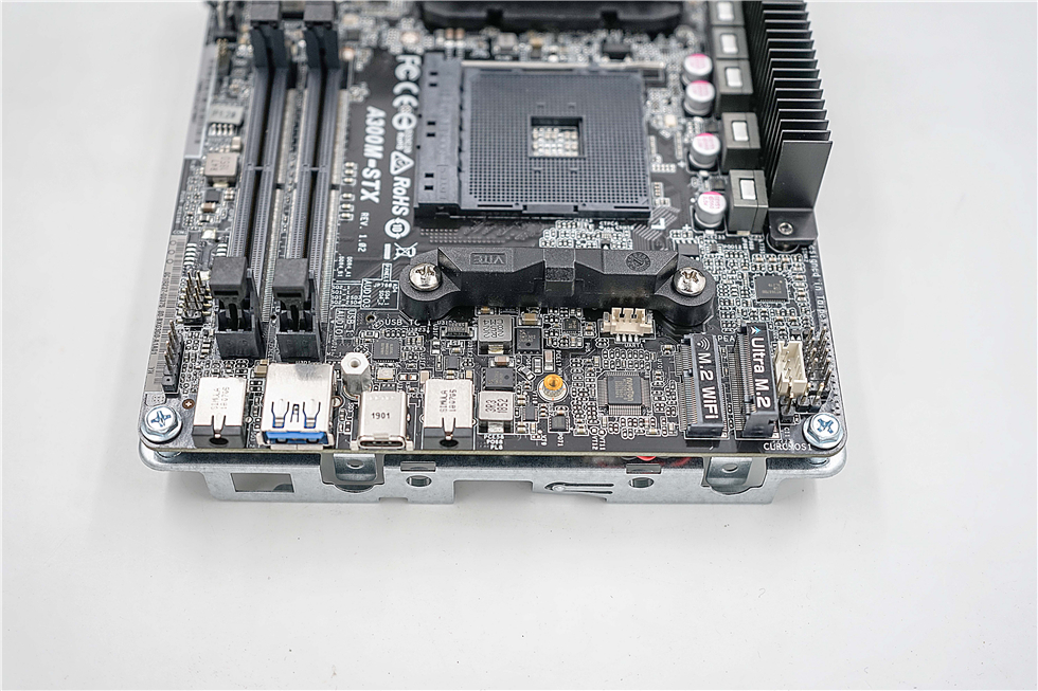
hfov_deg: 41.9
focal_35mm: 47
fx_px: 1355
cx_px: 519
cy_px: 346
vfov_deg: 28.6
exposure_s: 1/200
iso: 160
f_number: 4.5
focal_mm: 47
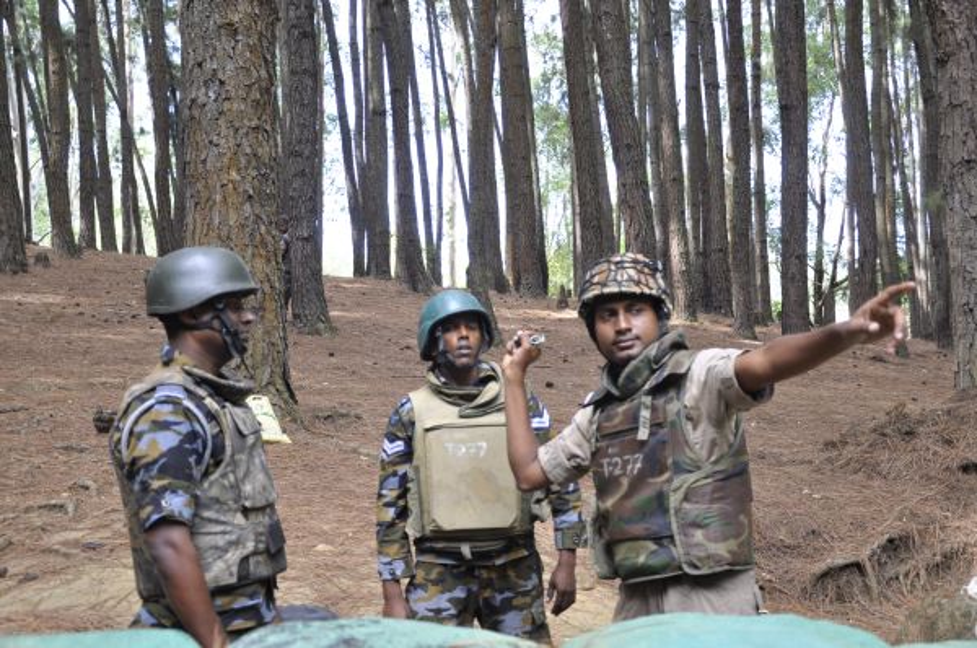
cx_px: 488
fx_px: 1138
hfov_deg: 46.5
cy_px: 324
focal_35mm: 42
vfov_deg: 31.8
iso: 200
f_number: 4
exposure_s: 1/60
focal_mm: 28
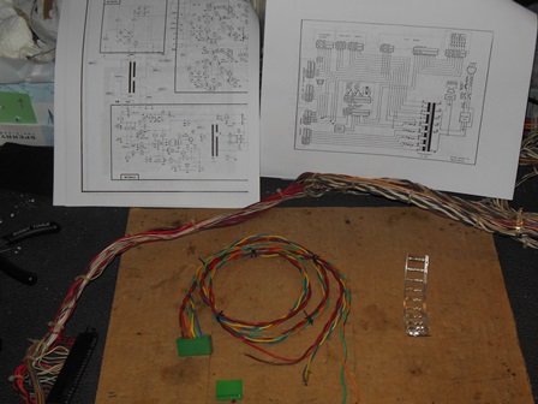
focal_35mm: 50
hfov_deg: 38.2
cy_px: 202
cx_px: 269
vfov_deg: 29.1
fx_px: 777
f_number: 4
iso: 125
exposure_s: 1/60
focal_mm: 8.9
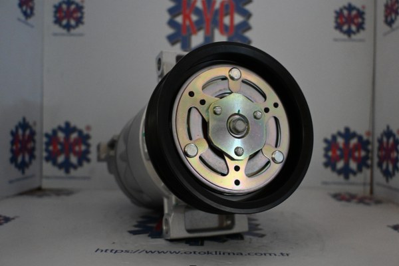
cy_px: 133
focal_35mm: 34
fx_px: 382
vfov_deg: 38.4
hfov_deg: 55.1
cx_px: 200
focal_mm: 23
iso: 3200
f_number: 4.2
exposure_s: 1/100
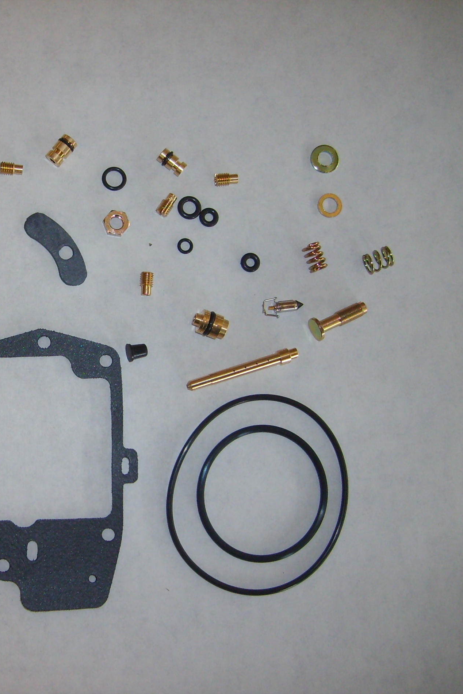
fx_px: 945
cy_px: 350
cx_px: 19
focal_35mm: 49
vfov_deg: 40.3
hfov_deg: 26.3
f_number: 2.8
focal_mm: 5.8
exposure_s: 1/45
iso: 100
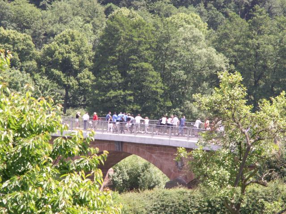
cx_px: 143
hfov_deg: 9.4
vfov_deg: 7.0
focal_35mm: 211
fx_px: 1743
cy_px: 107
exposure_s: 1/80
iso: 50
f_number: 5.6
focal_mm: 34.59
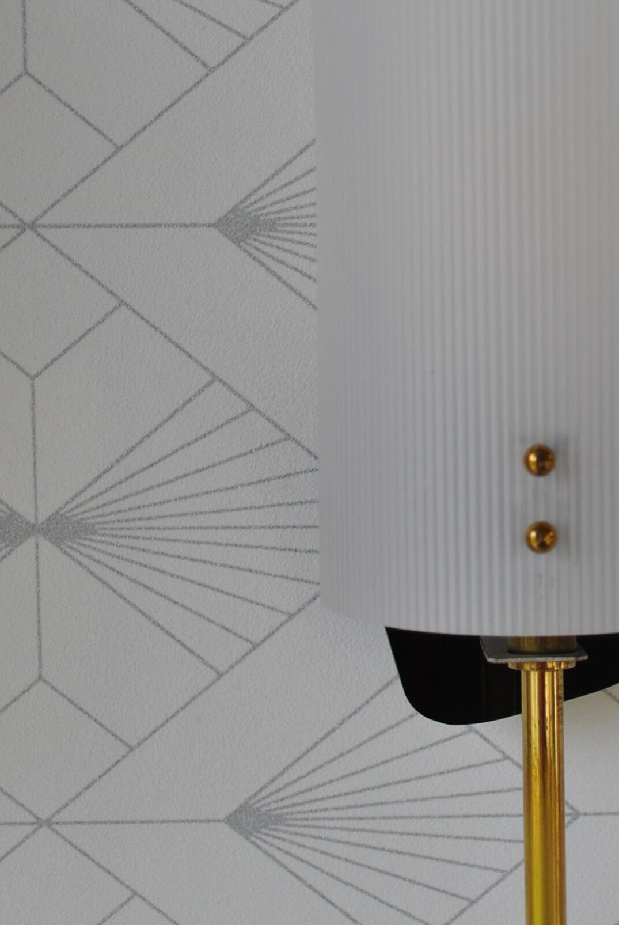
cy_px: 427
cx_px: 609
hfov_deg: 14.4
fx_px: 2417
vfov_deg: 21.7
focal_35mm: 94
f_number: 5.6
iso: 200
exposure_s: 1/125
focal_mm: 26
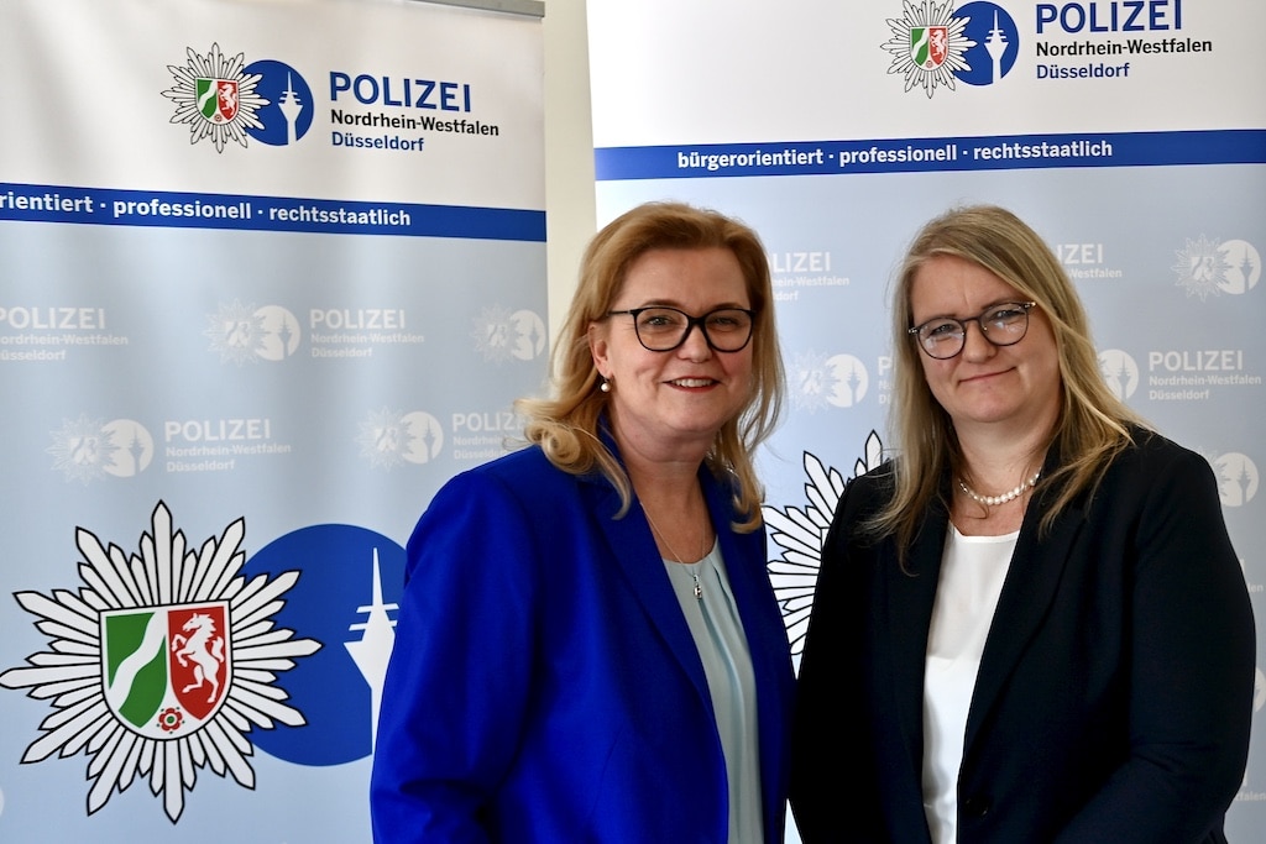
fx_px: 1336
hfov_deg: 50.7
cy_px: 422
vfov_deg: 35.1
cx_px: 633
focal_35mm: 38
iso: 220
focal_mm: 38
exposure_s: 1/100
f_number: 3.5
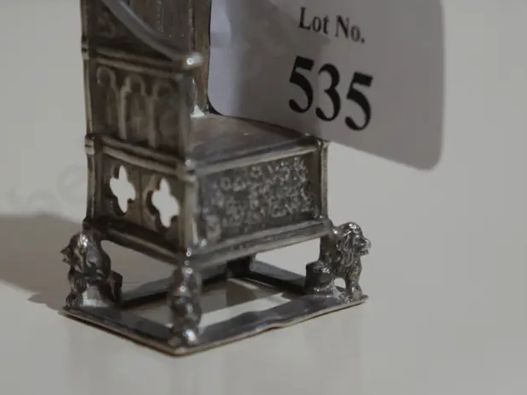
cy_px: 82
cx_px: 212
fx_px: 1812
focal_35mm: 119
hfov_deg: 16.5
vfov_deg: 12.4
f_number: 5.5
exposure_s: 1/80
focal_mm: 36
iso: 640
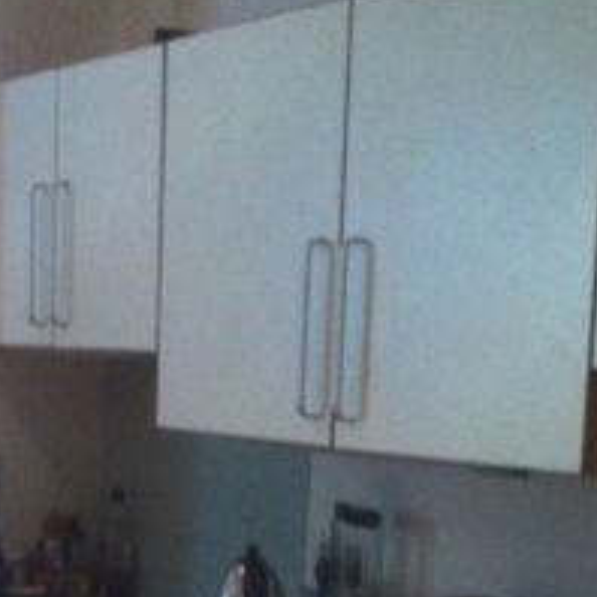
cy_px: 630
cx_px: 72
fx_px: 1951
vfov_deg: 16.9
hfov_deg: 17.2
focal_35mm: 100
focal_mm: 3.85
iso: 250
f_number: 2.8
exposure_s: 1/15
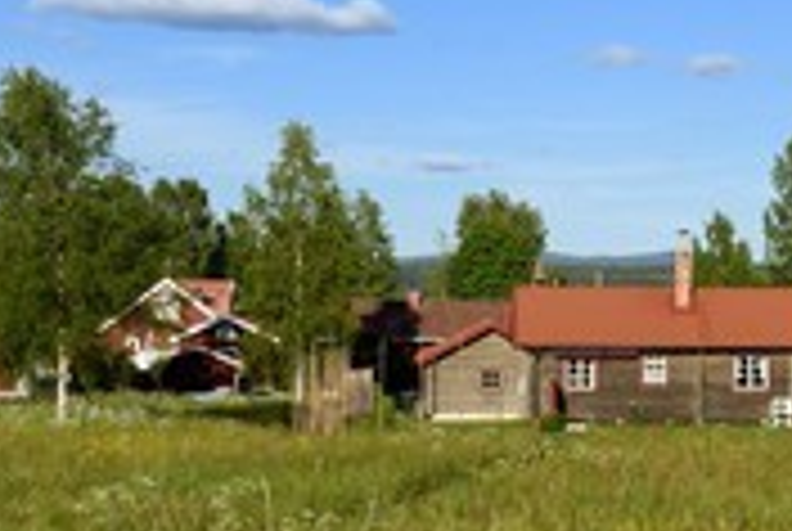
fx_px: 2204
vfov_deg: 13.7
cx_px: 765
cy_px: 346
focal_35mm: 100
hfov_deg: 19.8
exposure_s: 1/160
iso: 200
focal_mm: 42
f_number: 16
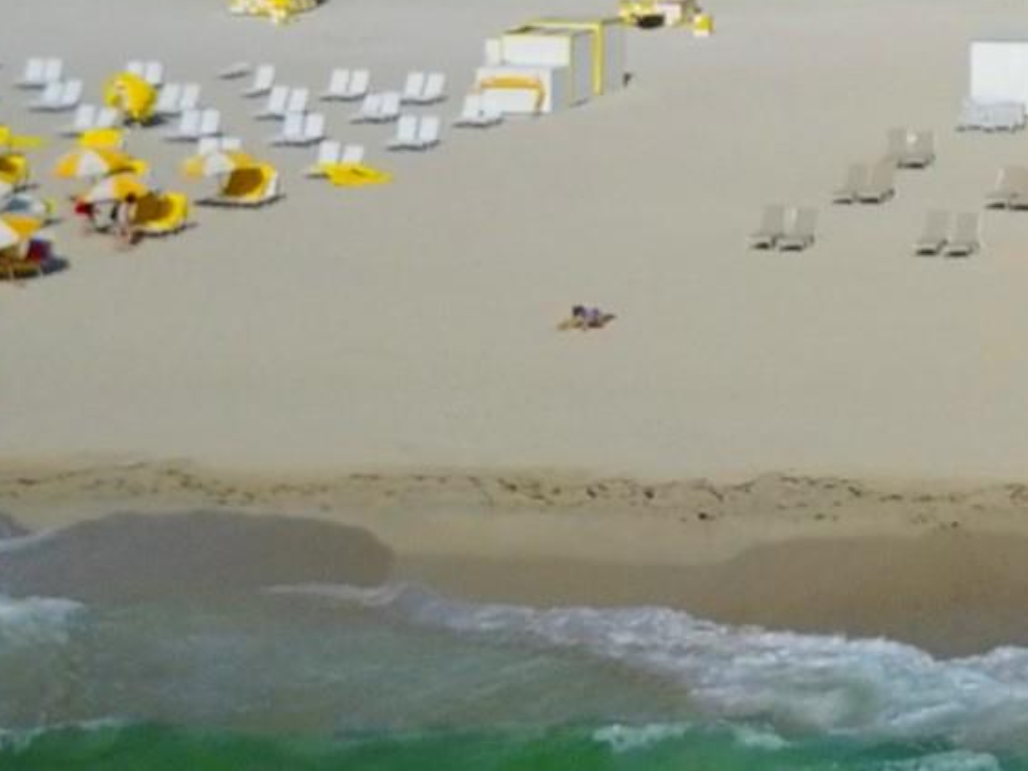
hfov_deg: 21.3
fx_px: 2376
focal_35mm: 80
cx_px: 1450
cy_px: -242
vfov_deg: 17.3
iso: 25
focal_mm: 4
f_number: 1.8
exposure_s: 1/6410
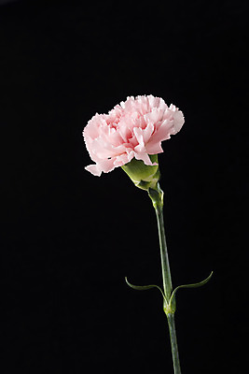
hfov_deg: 13.1
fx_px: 1088
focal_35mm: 105
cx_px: 124
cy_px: 187
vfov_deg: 19.4
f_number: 14
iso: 100
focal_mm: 105
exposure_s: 1/125
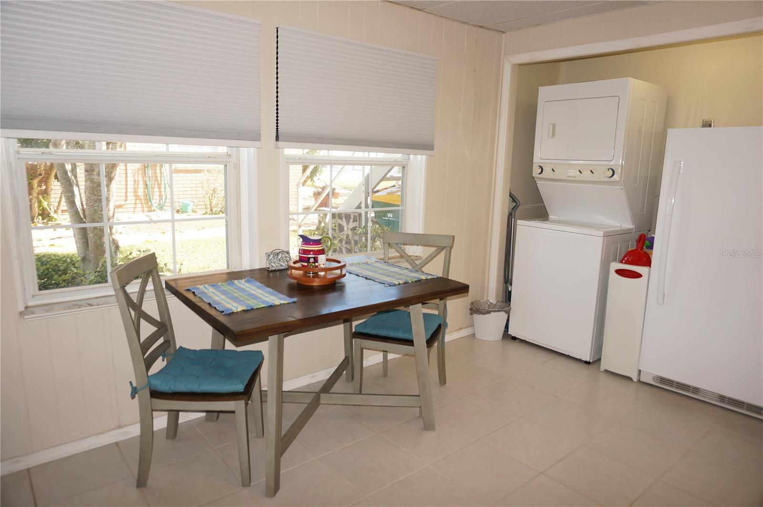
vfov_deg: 53.0
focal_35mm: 24
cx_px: 382
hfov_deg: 73.8
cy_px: 254
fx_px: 508
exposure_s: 1/160
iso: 250
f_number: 4
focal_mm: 16
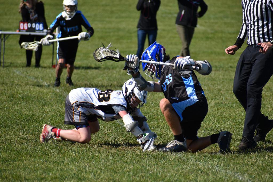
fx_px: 3413
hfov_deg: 4.6
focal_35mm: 450
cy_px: 91
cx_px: 136
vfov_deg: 3.1
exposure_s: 1/2000
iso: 400
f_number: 7.1
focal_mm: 300
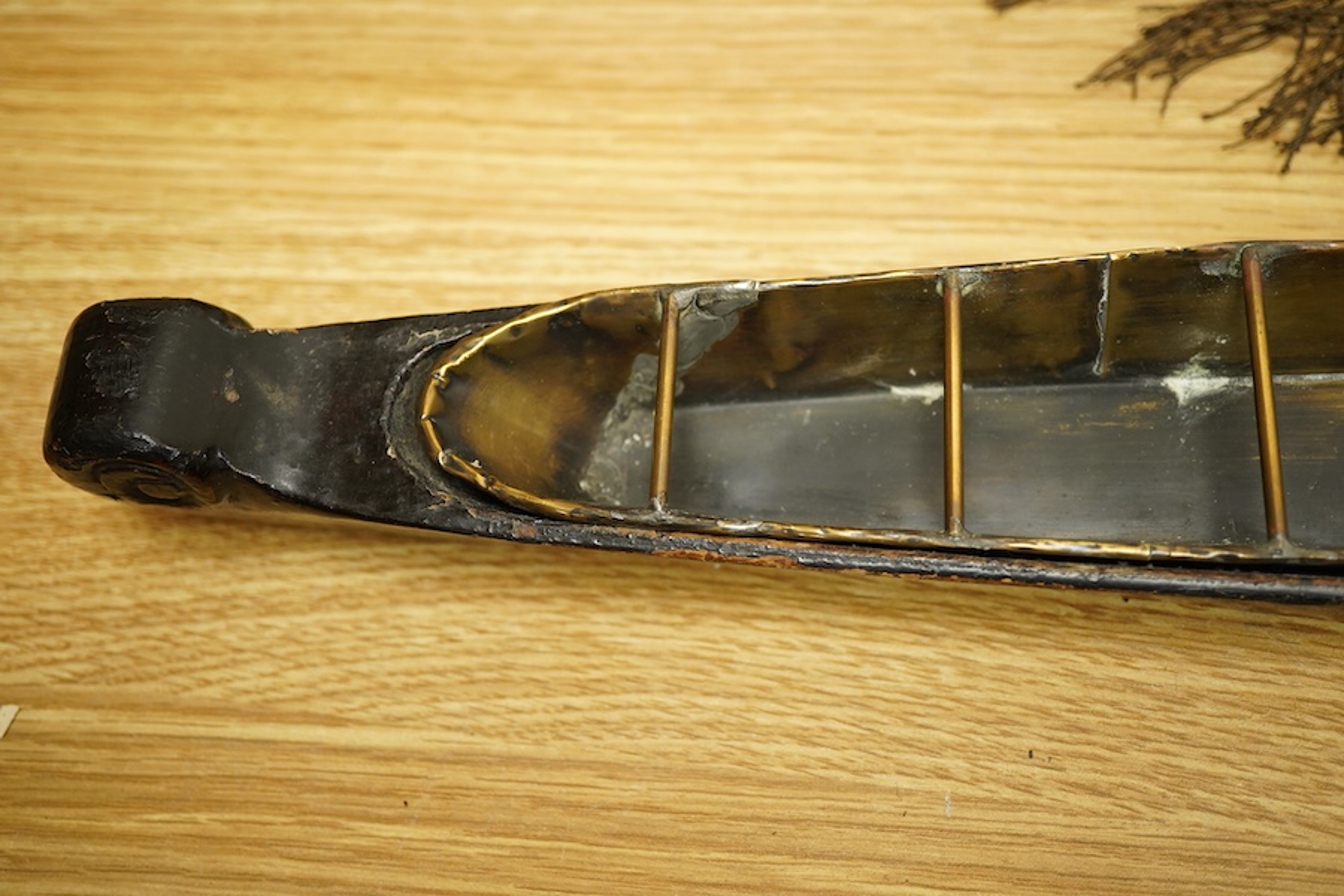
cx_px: 672
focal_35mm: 45
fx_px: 1680
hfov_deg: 43.6
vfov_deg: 29.9
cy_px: 448
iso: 1250
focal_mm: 30
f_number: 5.6
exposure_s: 1/125
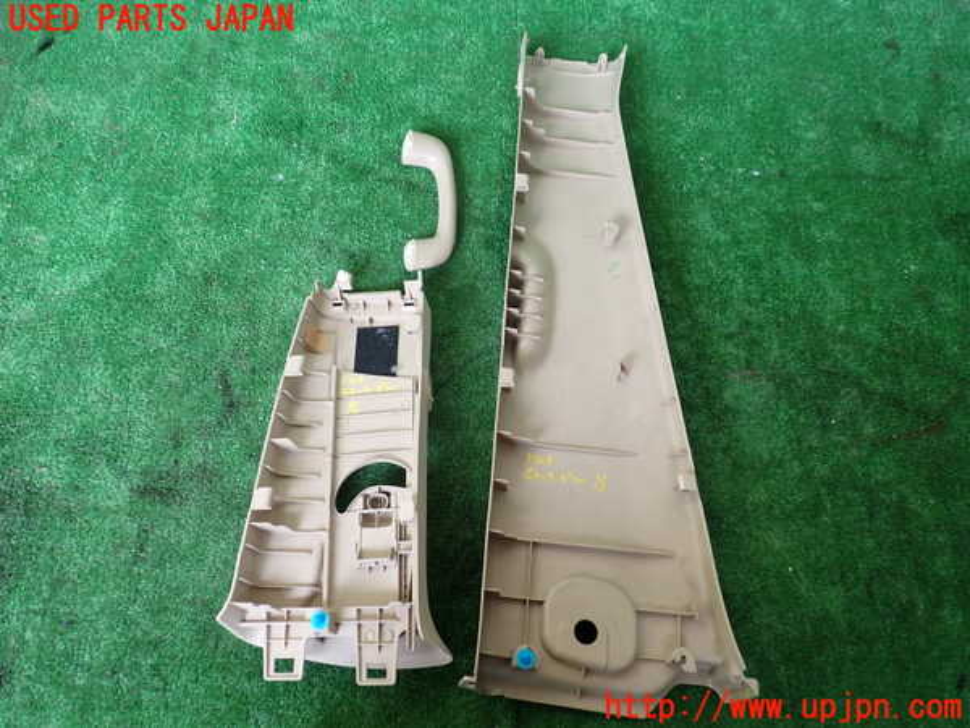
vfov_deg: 46.8
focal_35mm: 30
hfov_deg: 60.0
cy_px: 364
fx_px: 841
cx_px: 485
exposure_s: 1/60
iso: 200
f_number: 2.3
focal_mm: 5.4
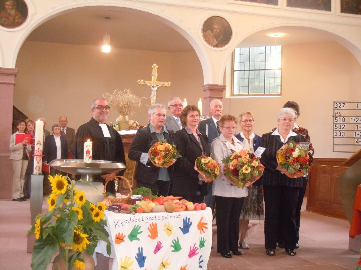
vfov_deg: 28.0
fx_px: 542
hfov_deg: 36.8
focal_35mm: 52
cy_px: 135
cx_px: 180
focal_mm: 9.3
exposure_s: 1/30
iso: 640
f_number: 3.9
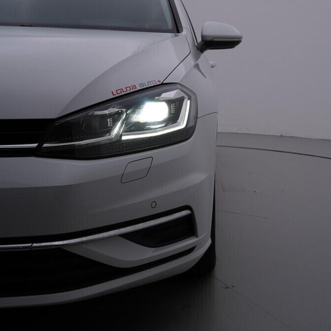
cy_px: 162
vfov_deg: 36.1
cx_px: 233
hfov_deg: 35.5
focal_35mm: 47
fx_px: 508
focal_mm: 24
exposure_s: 1/160
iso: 125
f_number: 5.6
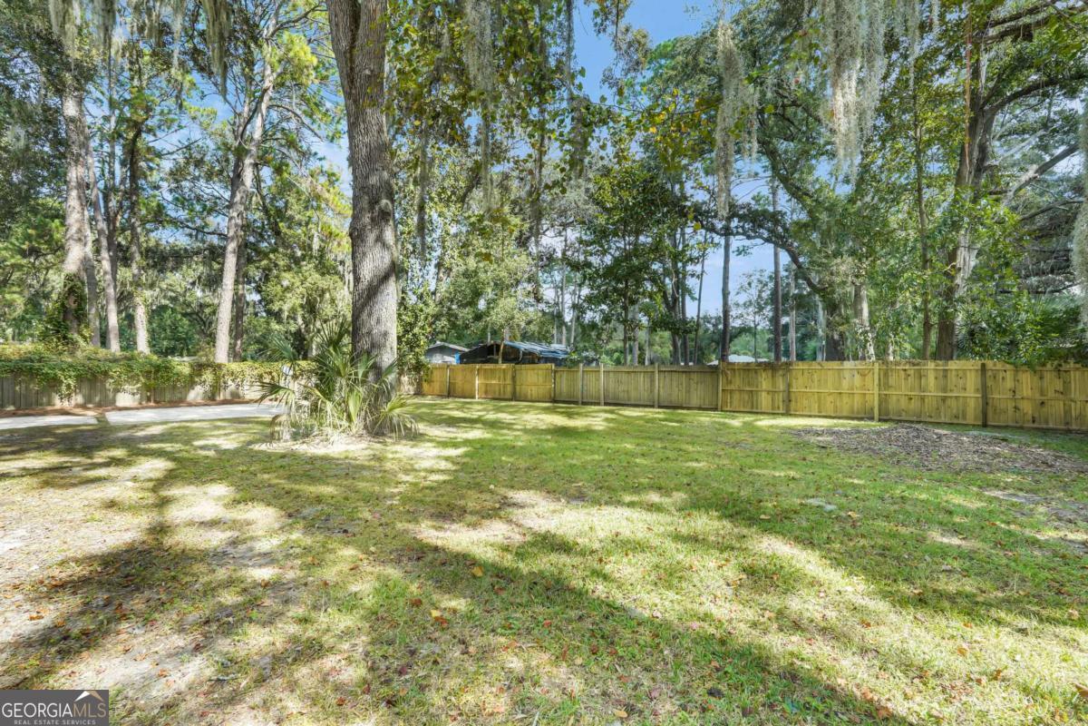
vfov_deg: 72.1
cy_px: 363
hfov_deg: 95.0
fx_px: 499
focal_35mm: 16
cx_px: 544
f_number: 9
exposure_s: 1/40
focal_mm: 16.5
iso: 320
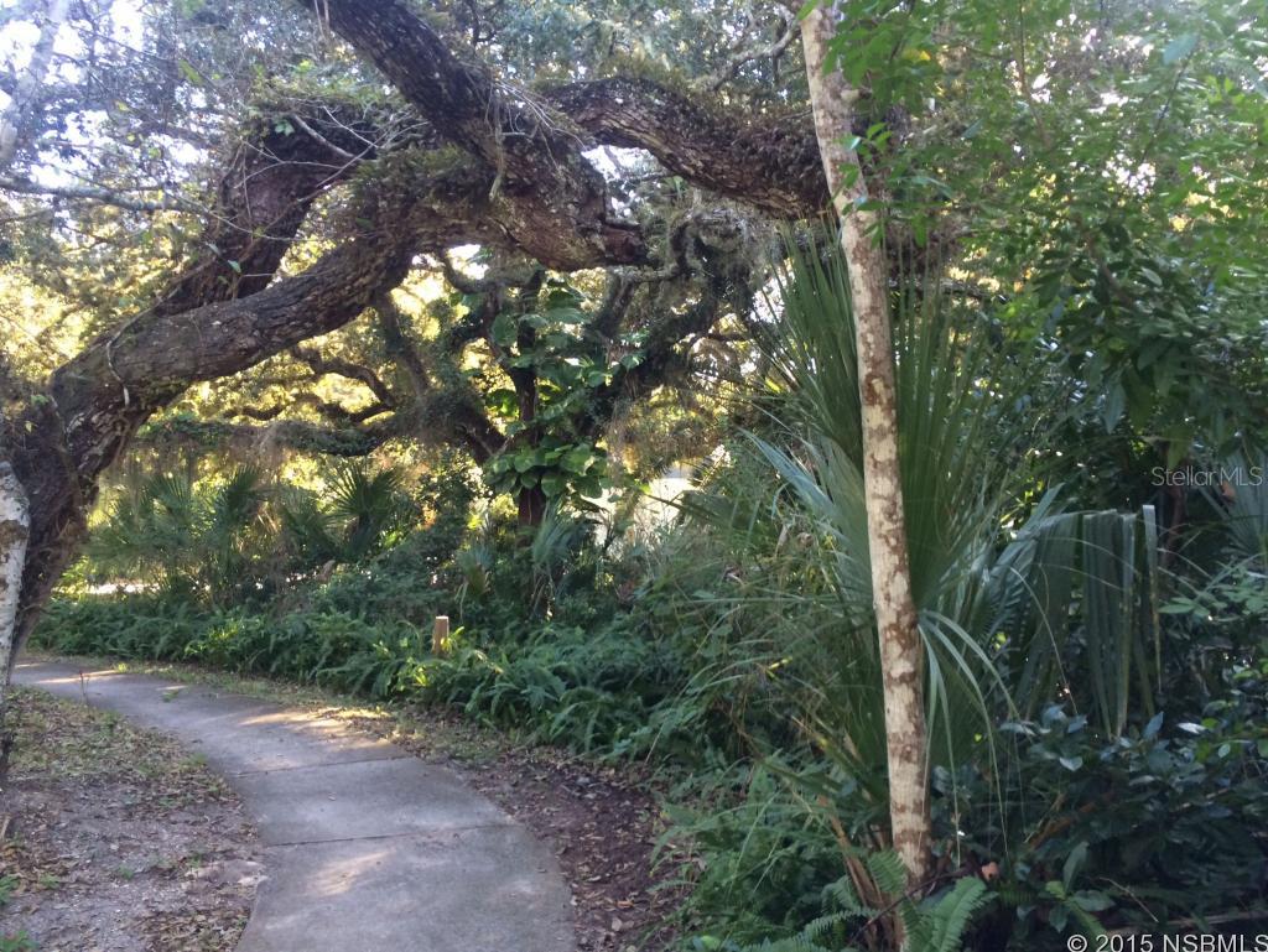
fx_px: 1099
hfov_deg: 59.9
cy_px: 476
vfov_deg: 46.8
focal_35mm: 30
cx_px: 634
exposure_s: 1/30
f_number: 2.2
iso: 50
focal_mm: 4.12
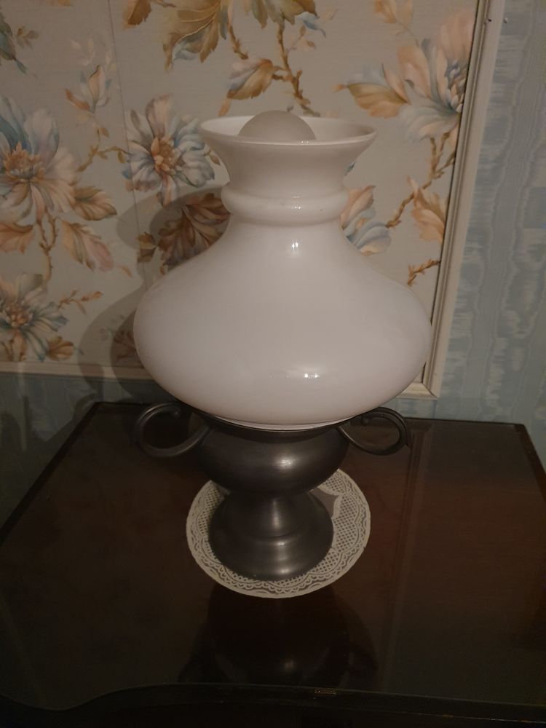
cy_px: 364
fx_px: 547
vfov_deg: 67.3
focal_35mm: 26
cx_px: 273
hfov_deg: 53.1
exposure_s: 1/24
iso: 640
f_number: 1.5
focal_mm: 4.32
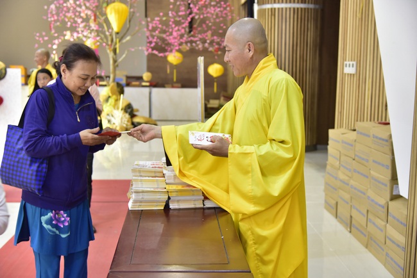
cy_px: 139
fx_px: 556
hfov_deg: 41.1
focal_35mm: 48
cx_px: 208
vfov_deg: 28.1
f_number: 4
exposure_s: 1/60
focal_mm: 48
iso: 1600
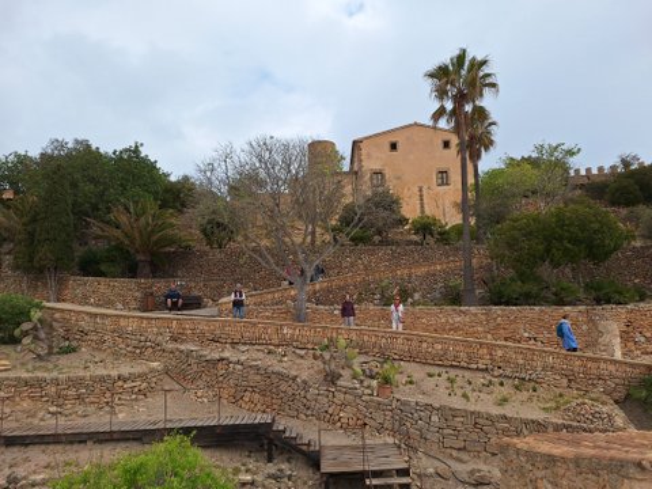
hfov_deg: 73.9
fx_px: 433
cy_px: 244
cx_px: 326
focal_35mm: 23
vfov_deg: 58.9
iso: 40
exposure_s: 1/2415
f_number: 1.8
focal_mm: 5.54
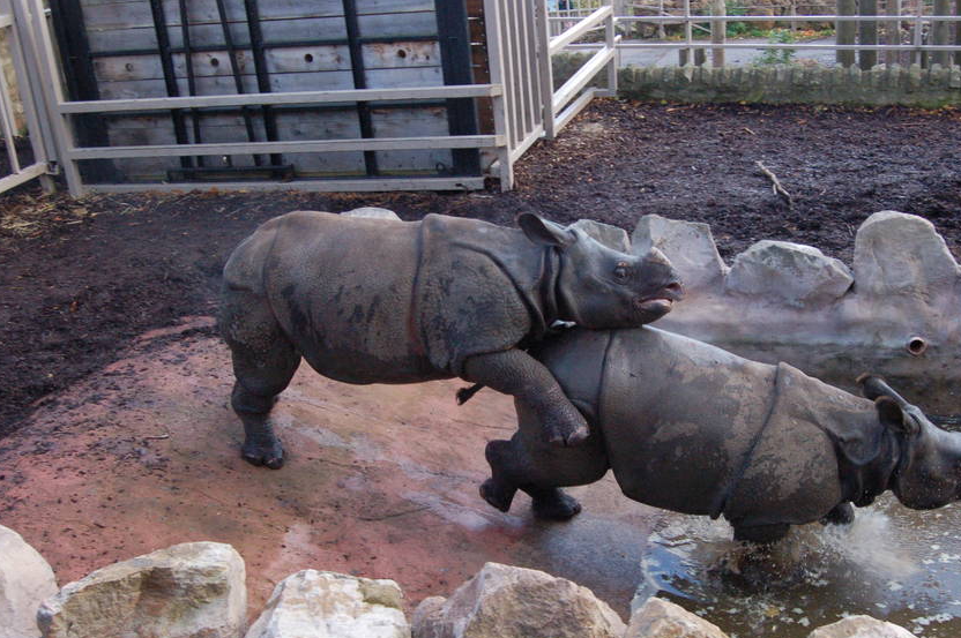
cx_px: 559
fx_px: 1280
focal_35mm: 48
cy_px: 309
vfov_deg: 28.0
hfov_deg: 41.0
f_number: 6.3
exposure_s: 1/160
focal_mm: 26
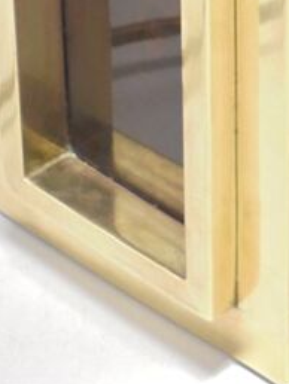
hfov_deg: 9.8
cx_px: 309
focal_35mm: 150
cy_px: -249
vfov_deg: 12.3
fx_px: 1667
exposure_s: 1/30
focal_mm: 7.8
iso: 320
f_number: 4.5
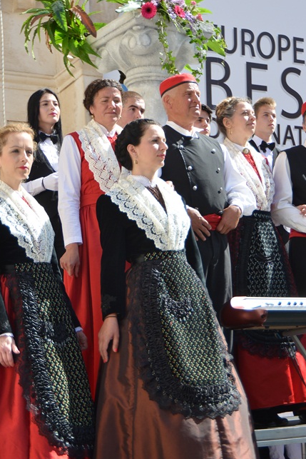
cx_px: 124
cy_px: 263
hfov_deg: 19.4
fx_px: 892
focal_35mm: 70
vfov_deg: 28.8
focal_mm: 50
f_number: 4.8
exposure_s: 1/1250
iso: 400
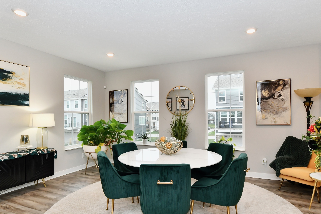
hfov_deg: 83.9
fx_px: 178
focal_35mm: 20
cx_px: 168
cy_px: 123
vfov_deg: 61.6
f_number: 6.3
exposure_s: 1/100
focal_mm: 14
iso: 640
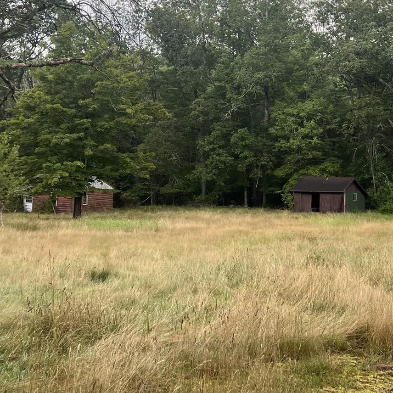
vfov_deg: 30.9
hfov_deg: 30.7
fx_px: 706
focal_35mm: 55
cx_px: 284
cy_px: 139
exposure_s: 1/121
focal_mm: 5.7
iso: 64
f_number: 1.5
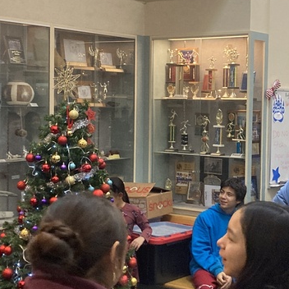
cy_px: 145
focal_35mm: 72
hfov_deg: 23.8
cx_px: 201
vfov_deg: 24.0
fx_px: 680
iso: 320
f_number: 1.8
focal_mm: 3.99
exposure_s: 1/60
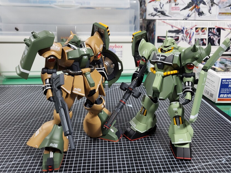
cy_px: 83
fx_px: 187
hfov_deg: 63.4
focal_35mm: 28
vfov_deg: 49.7
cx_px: 123
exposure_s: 1/60
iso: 250
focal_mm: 4.25
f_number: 1.8
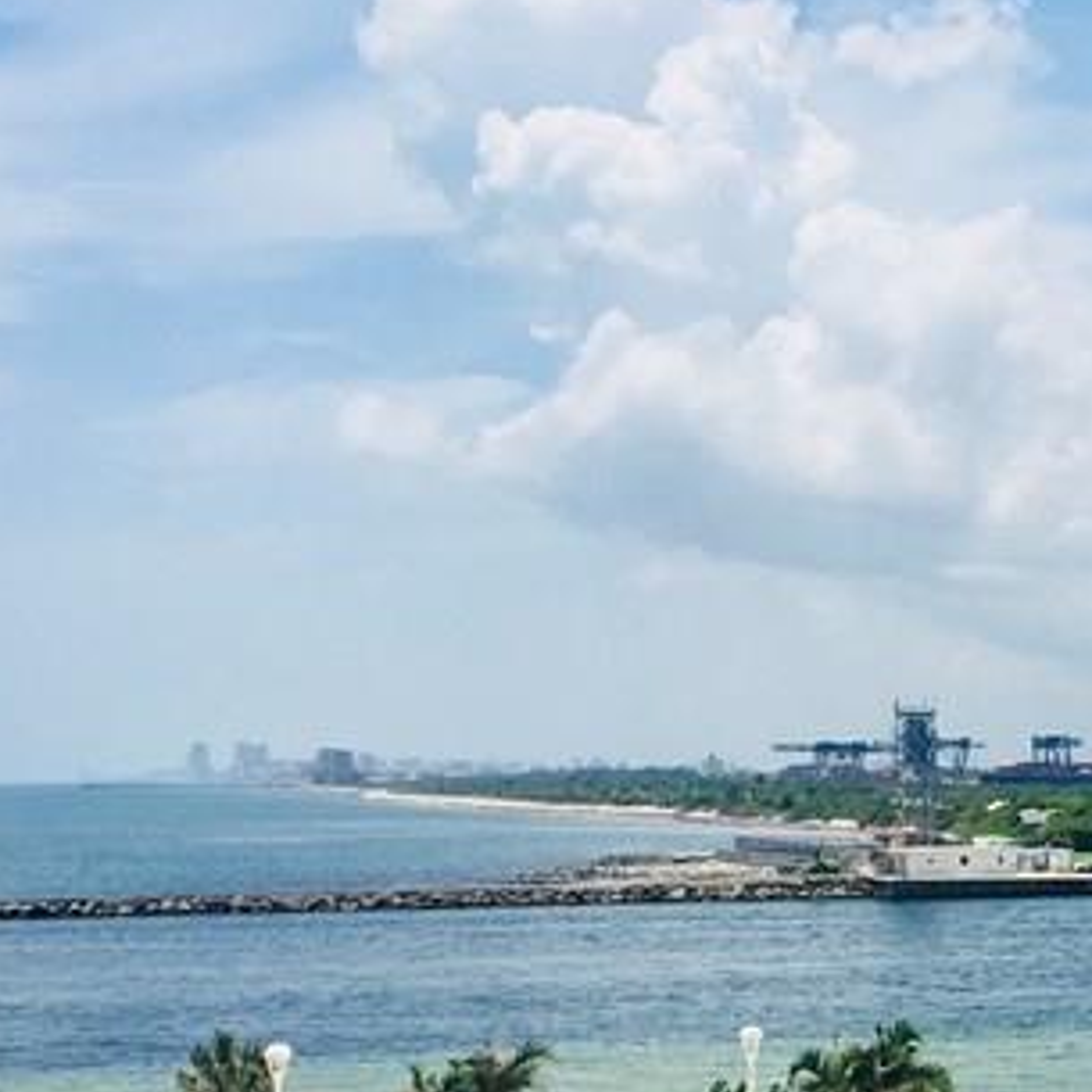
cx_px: 1160
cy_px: 666
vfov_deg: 20.1
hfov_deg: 19.4
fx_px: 3069
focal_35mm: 86
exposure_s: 1/3663
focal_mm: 4.15
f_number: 2.2
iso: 25
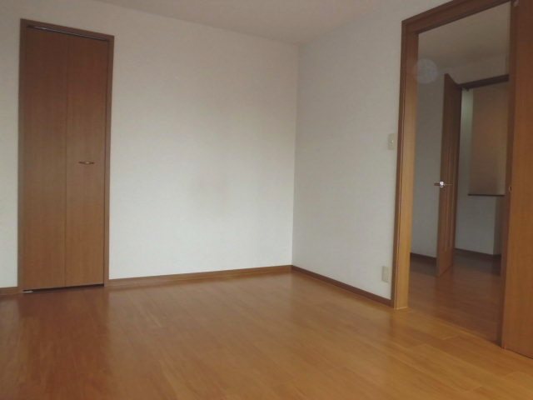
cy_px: 200
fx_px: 400
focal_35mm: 26
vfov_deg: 53.1
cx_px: 266
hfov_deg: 67.3
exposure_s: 1/100
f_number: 2.8
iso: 64
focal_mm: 4.7
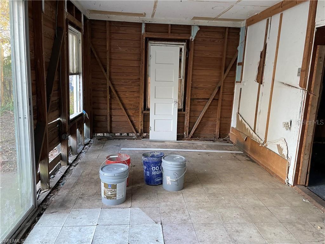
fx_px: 244
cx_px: 162
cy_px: 122
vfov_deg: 53.1
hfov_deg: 67.3
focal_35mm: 26
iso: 160
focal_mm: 4.2
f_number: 1.6
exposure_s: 1/60
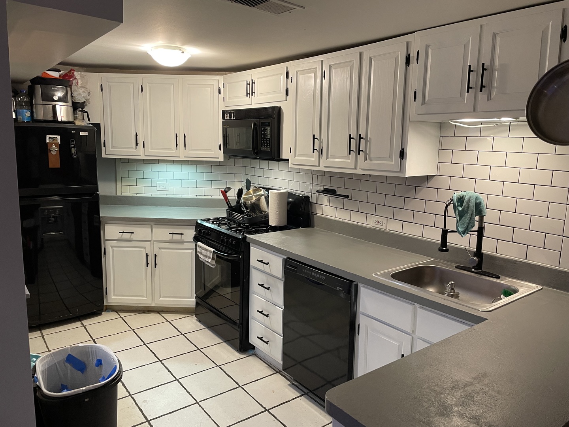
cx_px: 284
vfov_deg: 53.1
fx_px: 427
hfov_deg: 67.3
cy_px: 214
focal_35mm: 26
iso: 160
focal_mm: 4.2
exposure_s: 1/60
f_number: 1.6
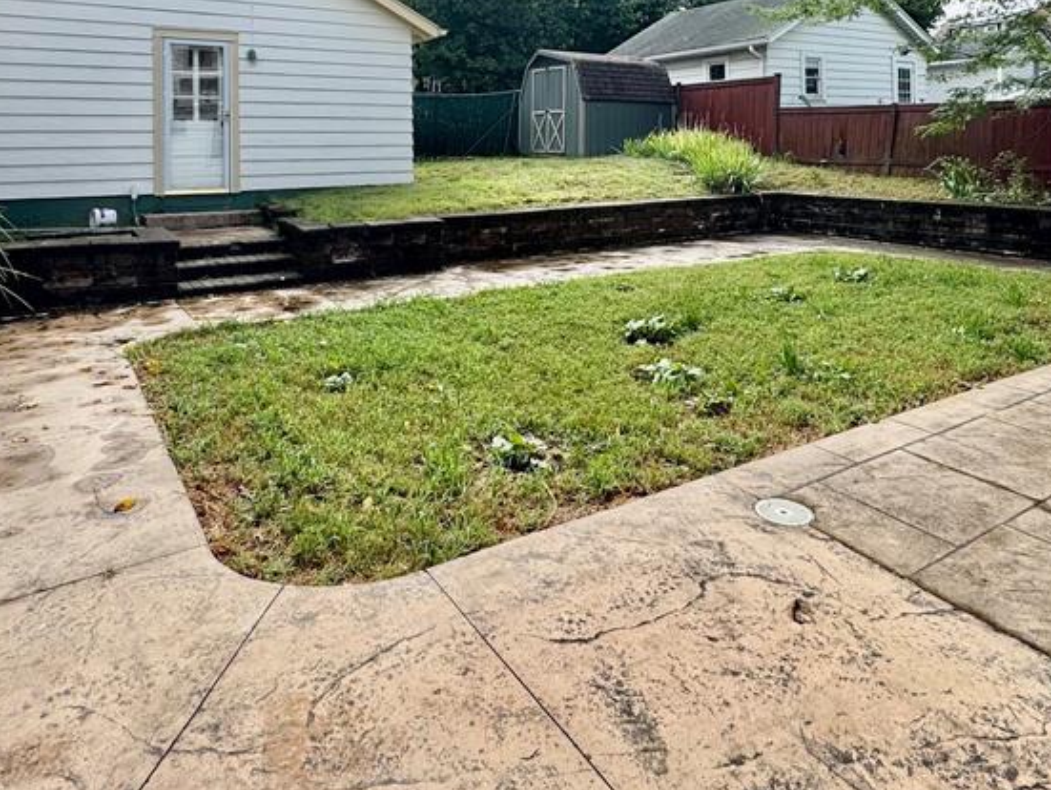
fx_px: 790
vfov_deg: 49.4
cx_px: 528
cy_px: 137
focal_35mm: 26
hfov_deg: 67.3
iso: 40
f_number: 2.2
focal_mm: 2.22
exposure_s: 1/620
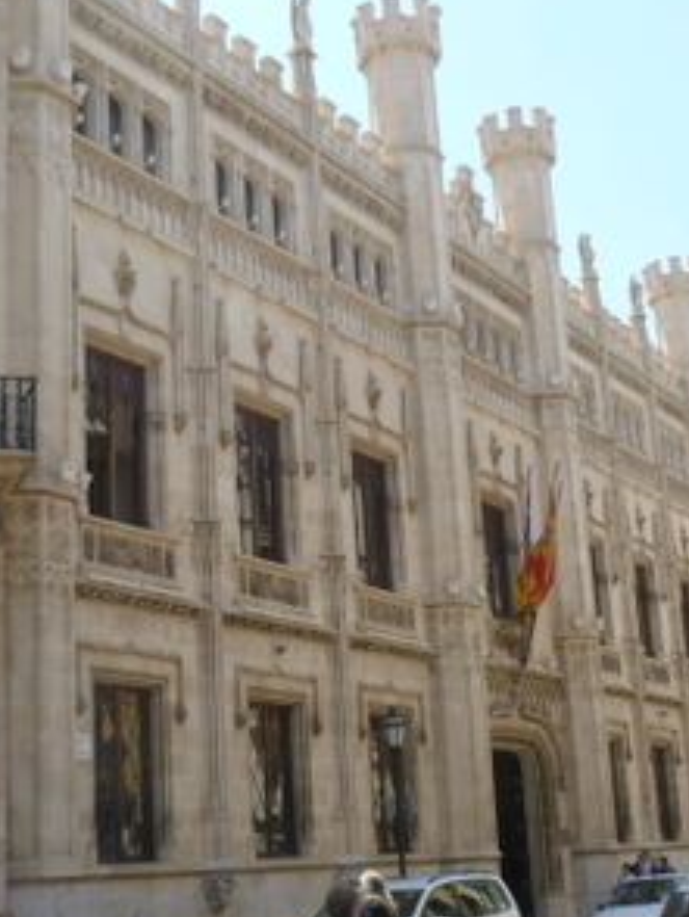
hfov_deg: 28.5
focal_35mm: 51
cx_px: 256
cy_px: 508
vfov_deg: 37.4
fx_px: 1352
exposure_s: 1/400
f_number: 3.1
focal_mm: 4.5
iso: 100
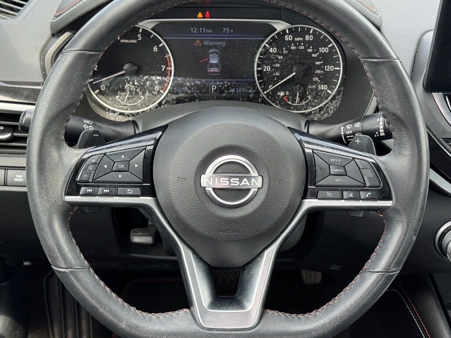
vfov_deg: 30.3
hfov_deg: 39.7
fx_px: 625
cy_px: 169
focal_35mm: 48
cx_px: 226
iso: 50
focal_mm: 6.76
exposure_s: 1/181
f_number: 1.78
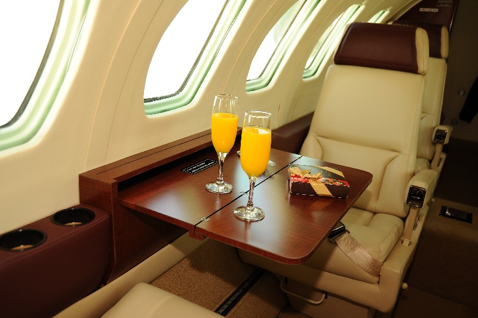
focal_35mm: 35
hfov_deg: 54.5
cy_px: 159
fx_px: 464
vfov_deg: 37.8
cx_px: 239
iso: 400
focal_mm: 35
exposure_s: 1/160
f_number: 6.3
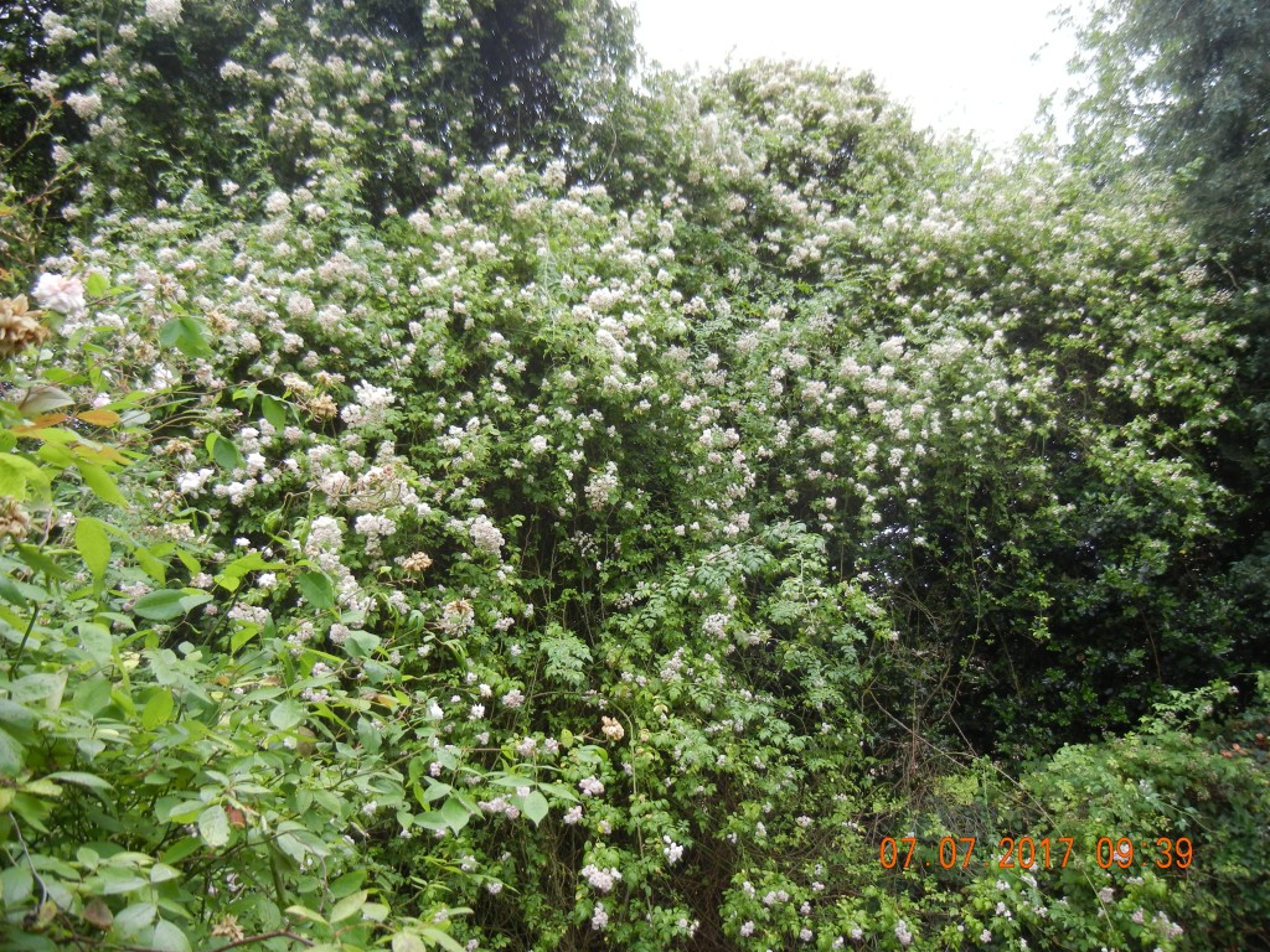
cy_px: 476
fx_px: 1101
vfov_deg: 46.8
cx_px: 635
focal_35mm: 30
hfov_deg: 60.0
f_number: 3.5
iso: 160
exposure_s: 1/182
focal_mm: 5.4
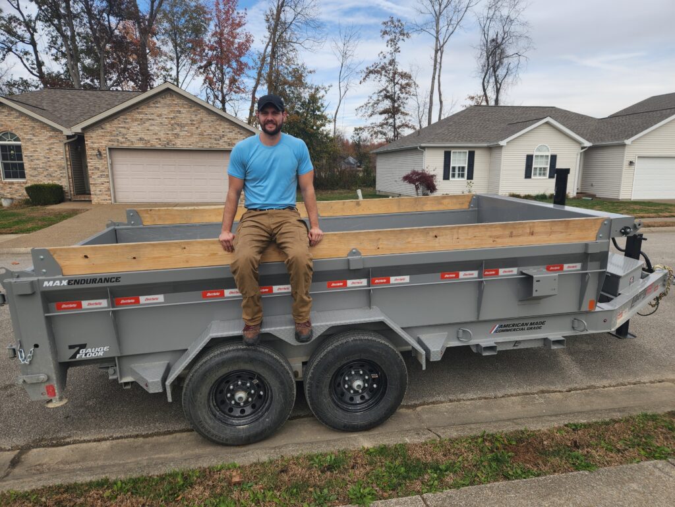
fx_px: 448
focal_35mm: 23
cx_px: 338
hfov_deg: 73.9
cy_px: 254
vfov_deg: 58.9
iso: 20
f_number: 1.8
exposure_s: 1/724
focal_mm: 5.4
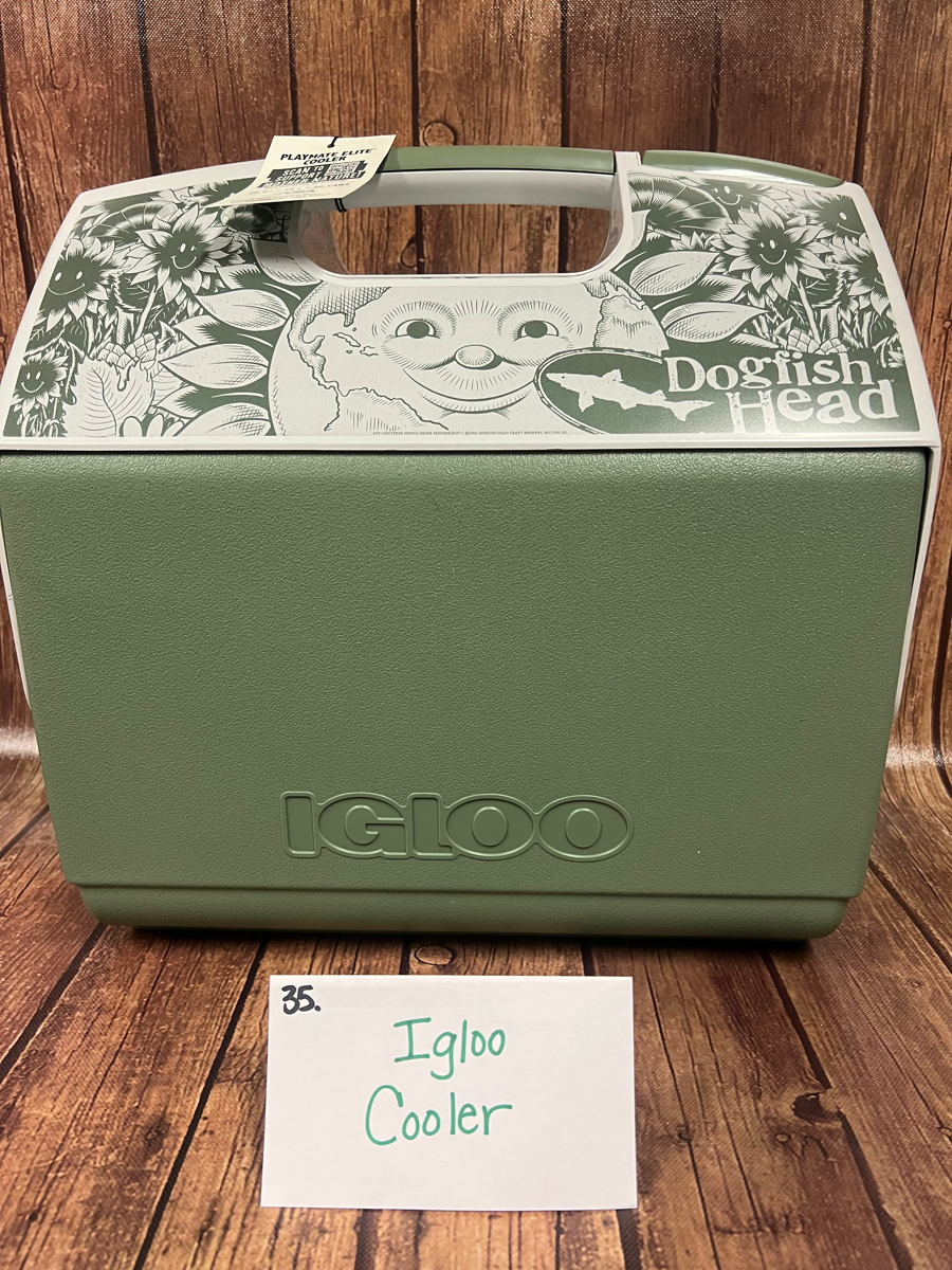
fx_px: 953
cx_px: 476
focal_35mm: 26
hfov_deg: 53.1
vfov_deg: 67.3
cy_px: 635
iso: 200
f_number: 1.5
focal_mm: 5.7
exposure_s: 1/60
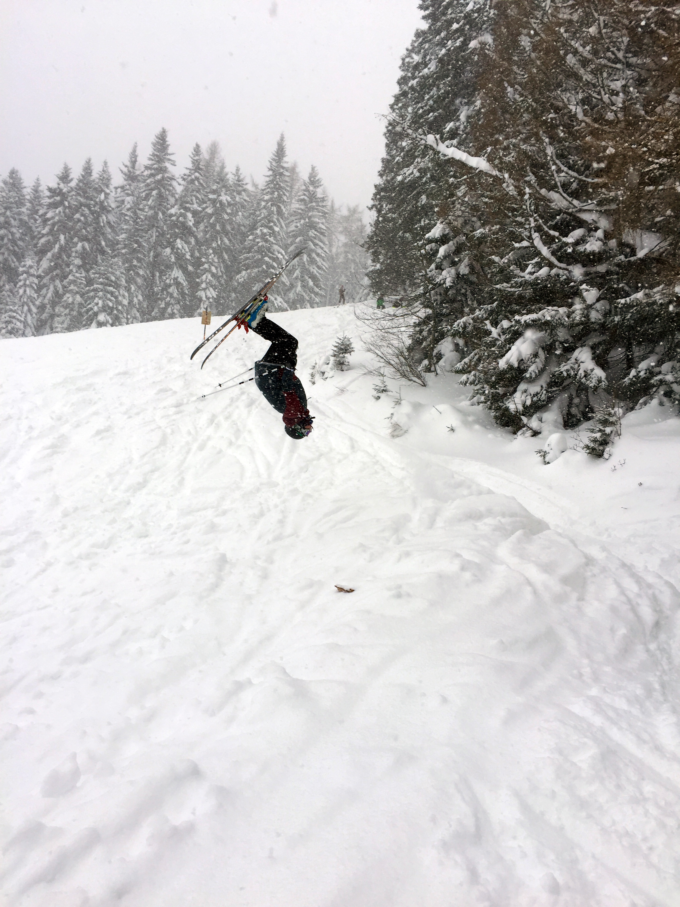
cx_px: 340
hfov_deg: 48.2
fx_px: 760
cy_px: 454
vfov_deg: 61.7
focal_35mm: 29
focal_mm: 4.15
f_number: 2.2
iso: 32
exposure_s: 1/824
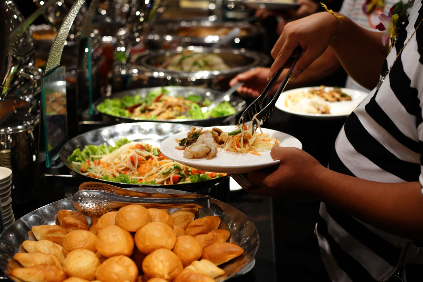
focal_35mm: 50
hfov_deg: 39.6
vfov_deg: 27.0
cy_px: 141
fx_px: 587
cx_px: 212
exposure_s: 1/60
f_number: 3.5
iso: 320
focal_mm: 50
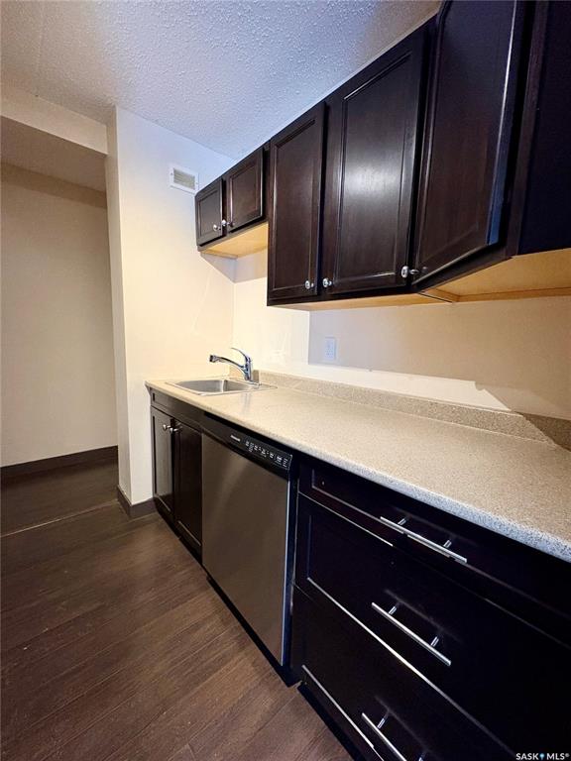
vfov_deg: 102.1
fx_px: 308
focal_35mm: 14
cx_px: 286
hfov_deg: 85.7
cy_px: 380
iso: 500
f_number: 2.2
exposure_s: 1/60
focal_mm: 2.22
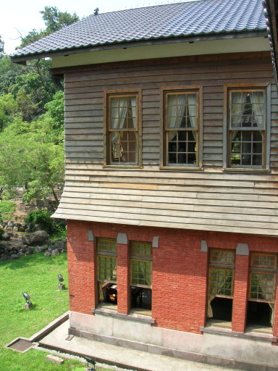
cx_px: 139
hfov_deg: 41.8
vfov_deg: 54.0
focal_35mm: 34
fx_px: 364
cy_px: 186
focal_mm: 5.7
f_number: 4.9
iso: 50
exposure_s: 1/138
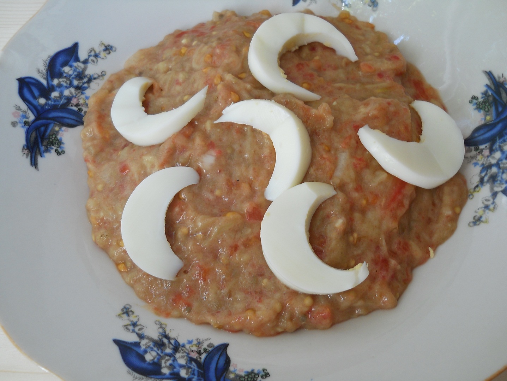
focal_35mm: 41
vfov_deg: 35.1
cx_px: 254
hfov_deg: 45.8
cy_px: 190
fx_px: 601
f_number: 3.1
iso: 80
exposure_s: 1/30
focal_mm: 6.72
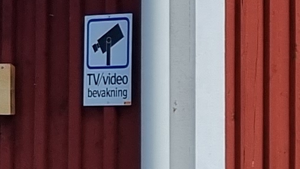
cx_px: 11
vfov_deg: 5.4
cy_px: -1
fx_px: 1774
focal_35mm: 223
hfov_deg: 9.6
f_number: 1.8
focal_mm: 5.4
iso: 50
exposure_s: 1/1380
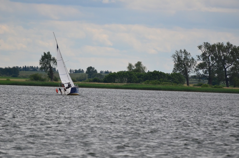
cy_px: 79
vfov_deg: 3.0
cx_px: 120
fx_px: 2980
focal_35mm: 450
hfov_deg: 4.6
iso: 640
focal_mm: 300
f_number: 5.6
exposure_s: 1/4000
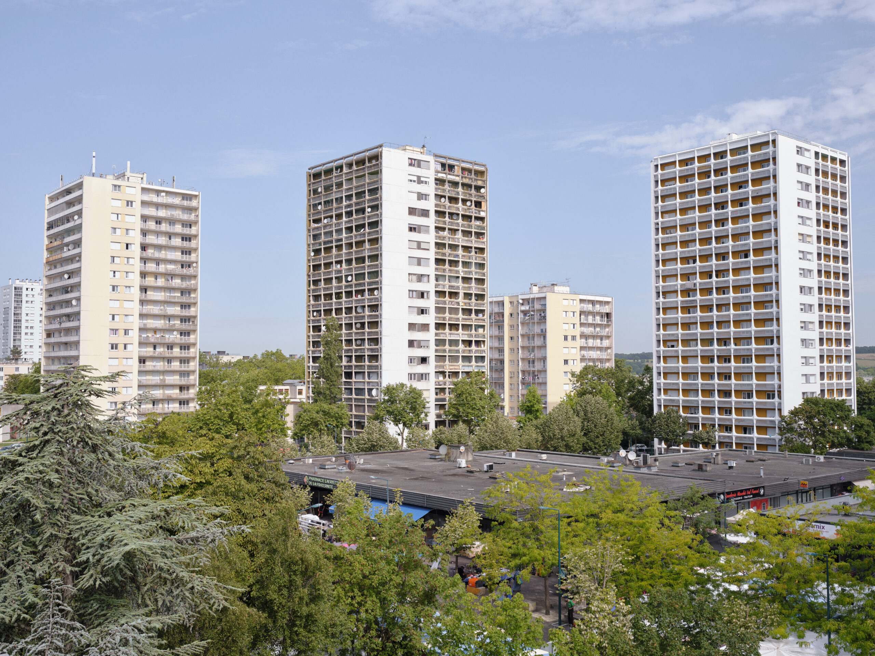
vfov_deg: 39.7
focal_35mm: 36
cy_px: 328
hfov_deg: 51.4
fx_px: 910
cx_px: 438
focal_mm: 45
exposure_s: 1/400
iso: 640
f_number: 9
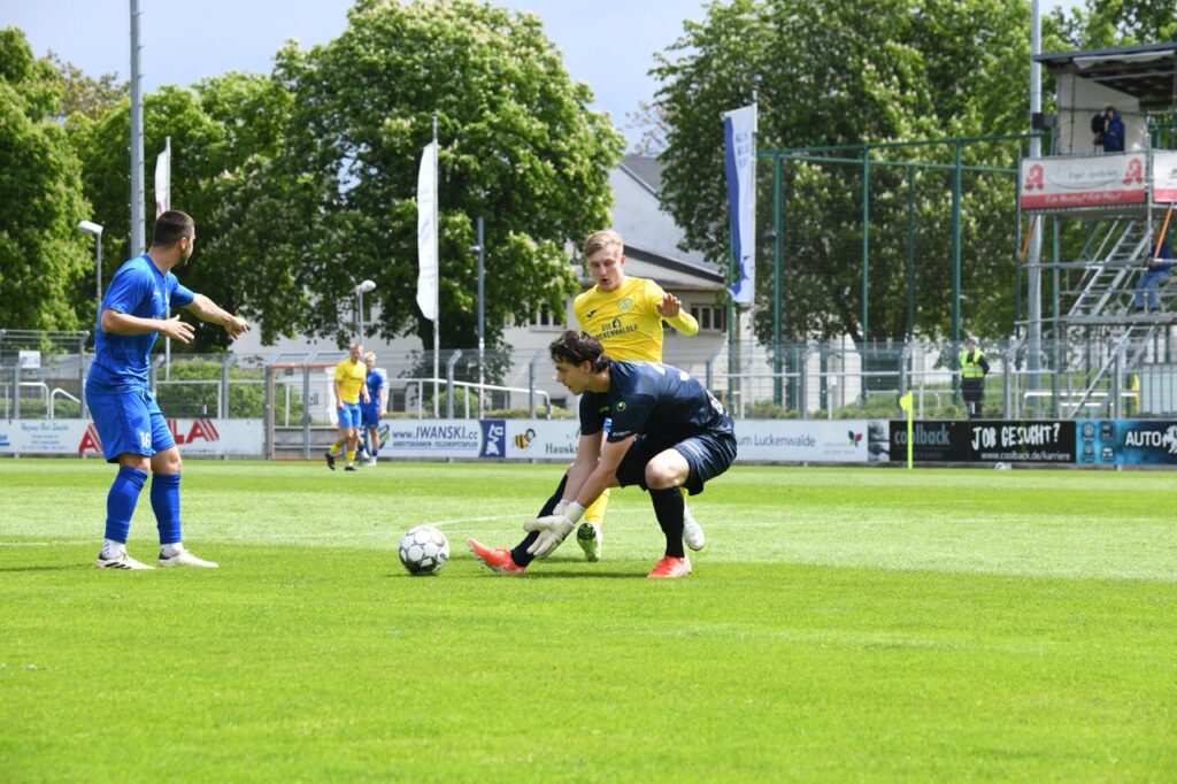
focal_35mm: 135
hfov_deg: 15.2
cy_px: 392
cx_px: 588
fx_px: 4412
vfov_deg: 10.2
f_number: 8
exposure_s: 1/1600
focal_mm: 135
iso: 1250
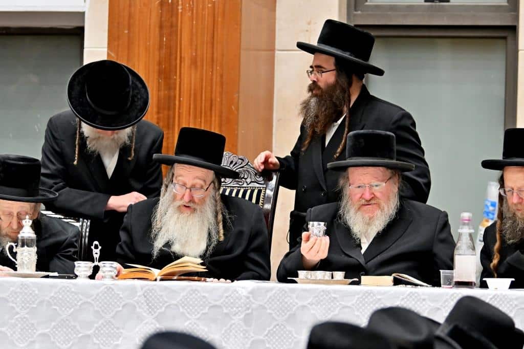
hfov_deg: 12.5
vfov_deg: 8.3
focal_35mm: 165
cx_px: 262
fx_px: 2401
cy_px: 174
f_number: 2.8
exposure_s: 1/250
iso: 800
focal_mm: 110
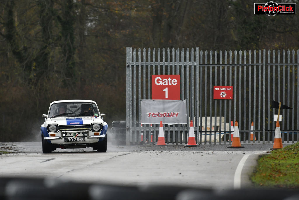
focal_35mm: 300
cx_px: 150
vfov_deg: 4.6
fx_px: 2492
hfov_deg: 6.9
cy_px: 100
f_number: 2.8
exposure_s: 1/400
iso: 500
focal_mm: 200
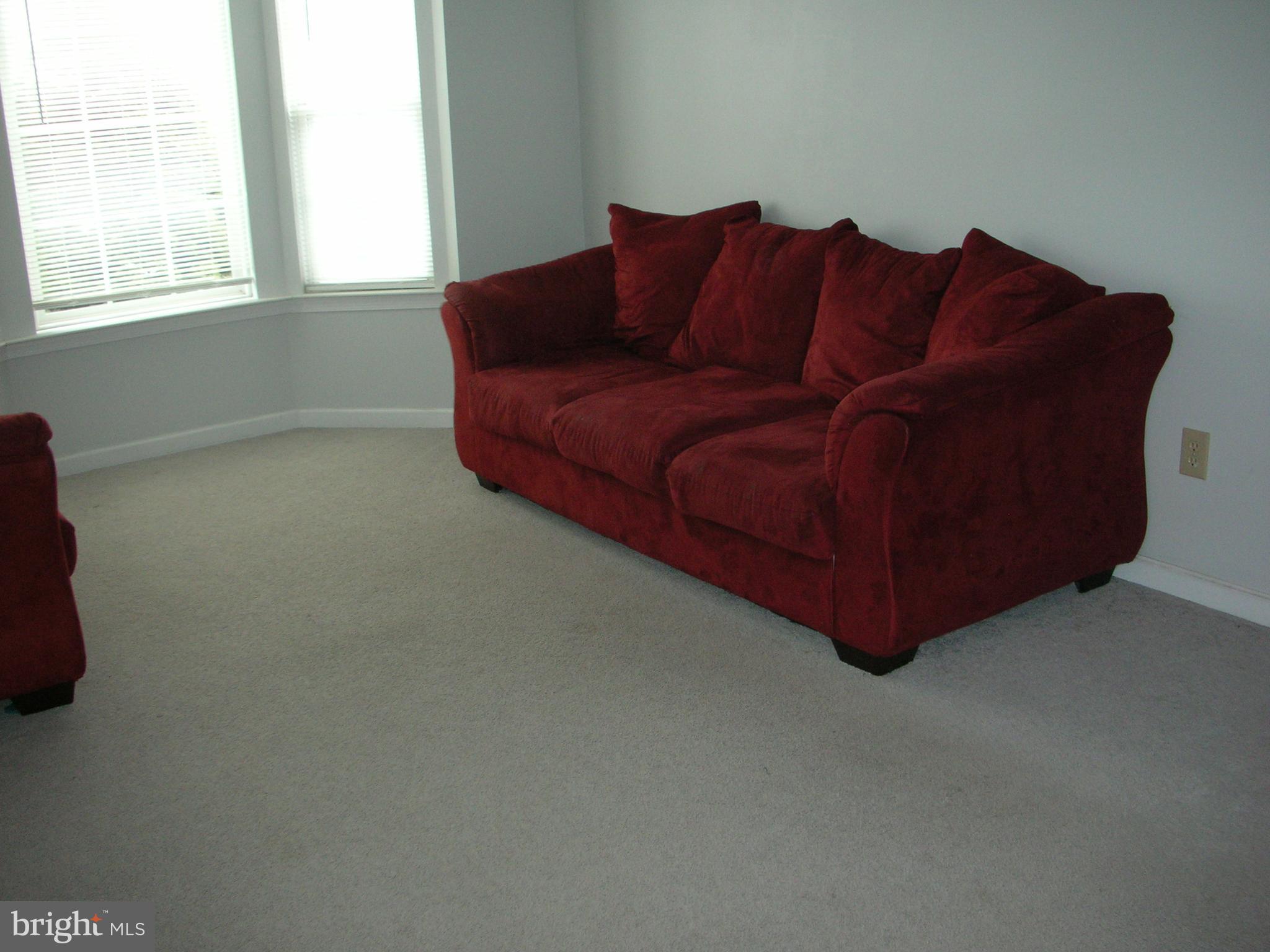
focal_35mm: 35
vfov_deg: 40.7
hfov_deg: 52.6
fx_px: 1284
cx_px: 635
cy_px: 476
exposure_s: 1/60.1
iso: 121
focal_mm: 5.8
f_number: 3
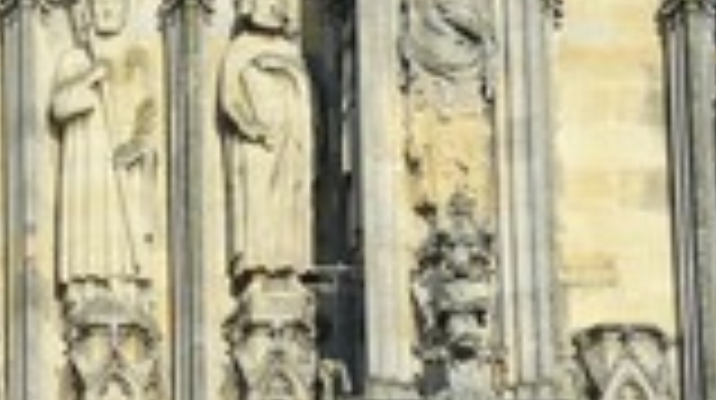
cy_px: -18
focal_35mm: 554
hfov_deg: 3.9
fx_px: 10506
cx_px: -216
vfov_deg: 2.2
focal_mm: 200
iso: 100
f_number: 10
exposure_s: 1/200
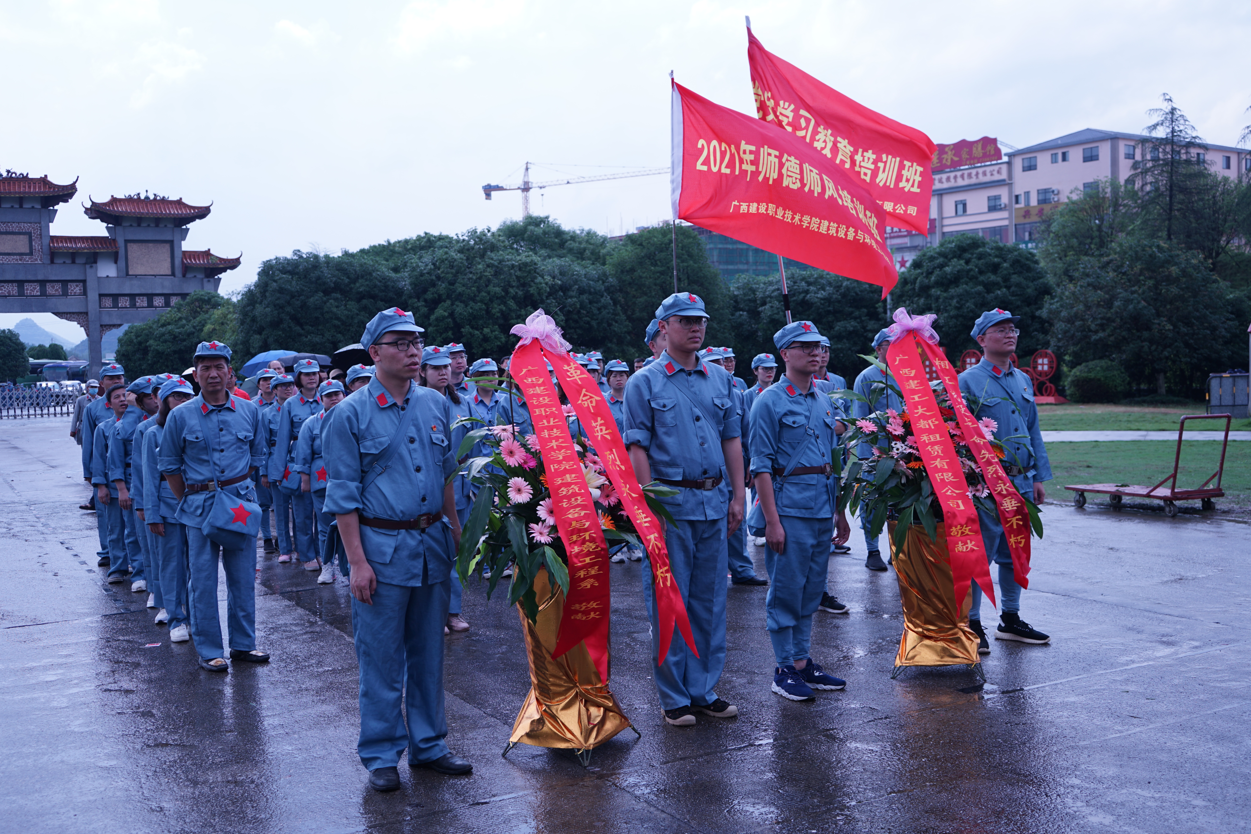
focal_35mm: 35
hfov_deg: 54.4
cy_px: 417
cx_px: 626
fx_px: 1216
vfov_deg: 37.9
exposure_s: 1/350
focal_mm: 35
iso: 100
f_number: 5.6
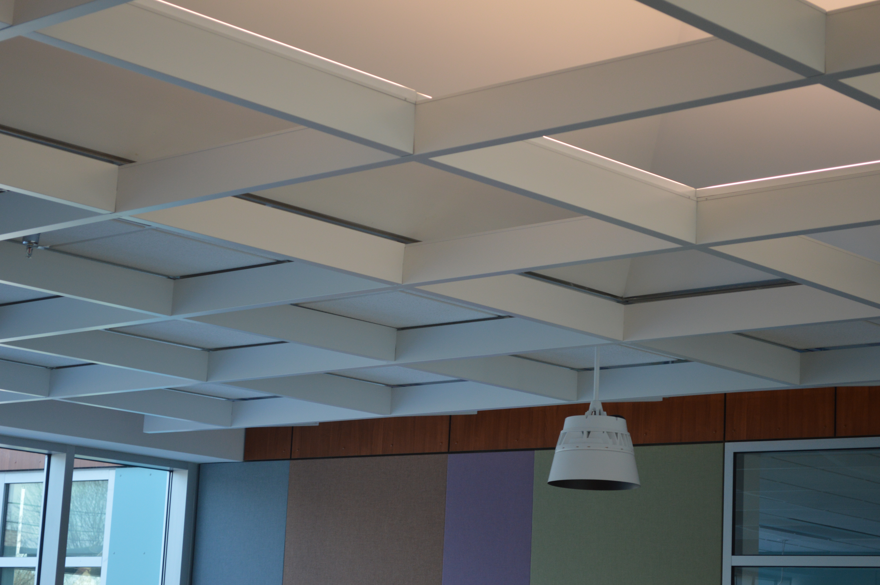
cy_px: 292
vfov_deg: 16.5
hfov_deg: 24.6
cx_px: 440
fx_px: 2015
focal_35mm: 82
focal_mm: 55
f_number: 5.6
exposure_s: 1/125
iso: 400
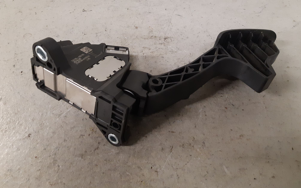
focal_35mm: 28
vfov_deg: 44.3
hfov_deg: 66.5
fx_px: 230
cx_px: 151
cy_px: 77
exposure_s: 1/50
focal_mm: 3.93
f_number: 1.7
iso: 250
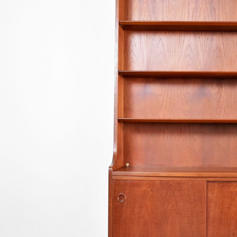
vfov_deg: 24.0
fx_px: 558
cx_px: 200
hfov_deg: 23.5
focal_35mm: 72
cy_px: 134
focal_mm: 22
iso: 2500
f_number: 3.8
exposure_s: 1/40
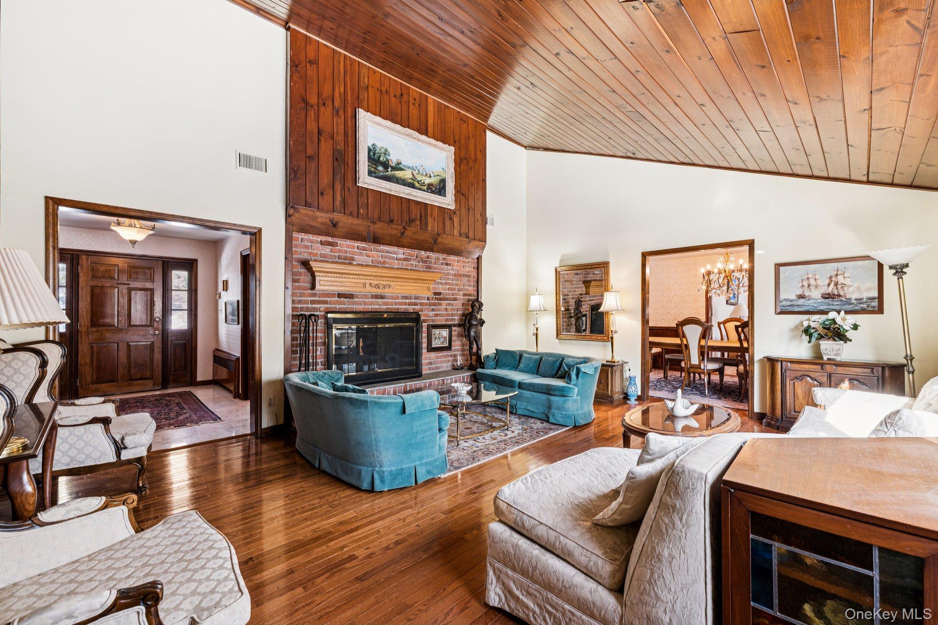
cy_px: 312
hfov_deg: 104.3
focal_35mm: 14
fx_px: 365
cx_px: 469
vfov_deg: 81.2
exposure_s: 1/10
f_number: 7.1
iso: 400
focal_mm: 14
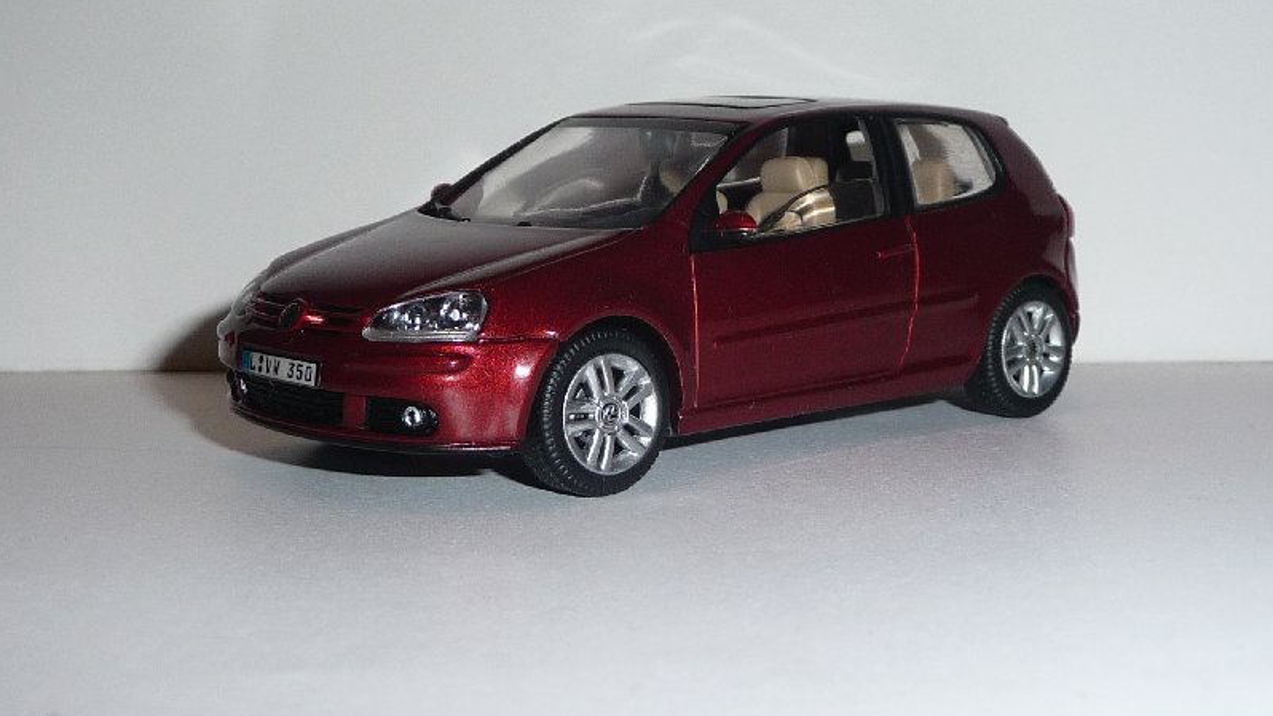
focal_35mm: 59
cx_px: 636
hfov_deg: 35.4
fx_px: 1992
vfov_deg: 20.4
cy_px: 284
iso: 100
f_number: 3.5
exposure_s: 1/30
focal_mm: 5.3
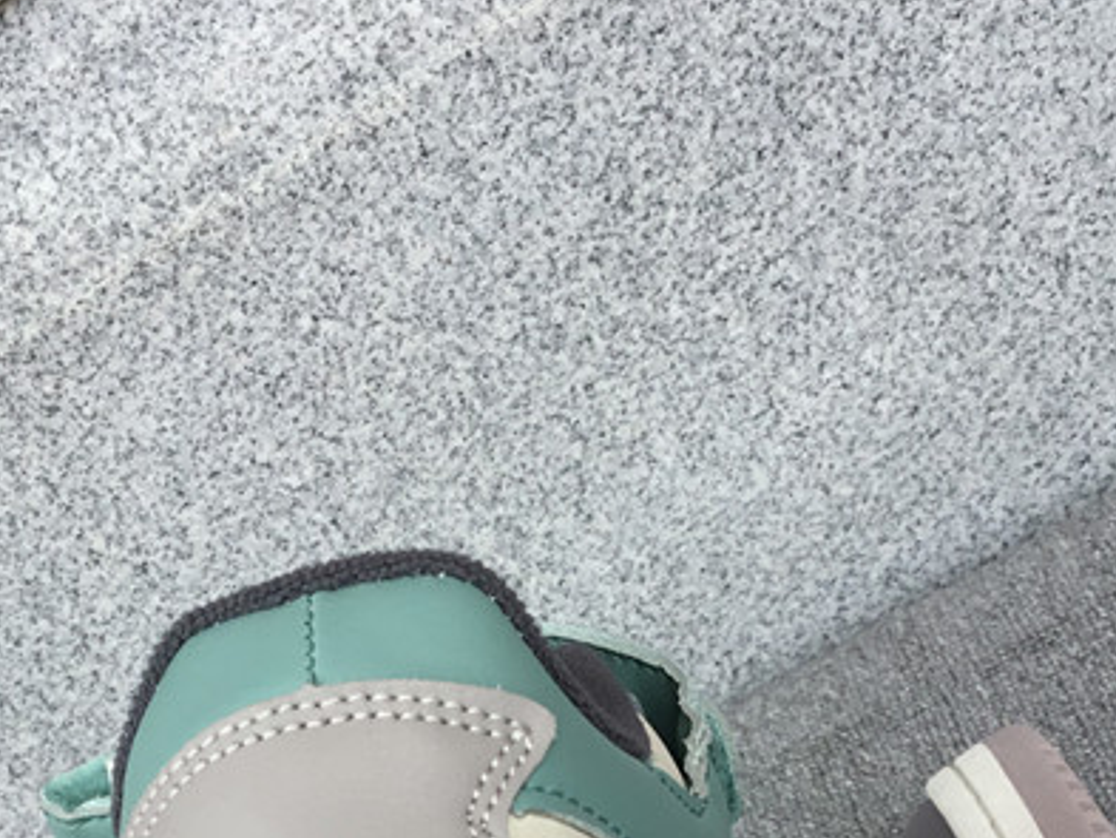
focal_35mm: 71
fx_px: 2290
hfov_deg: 27.4
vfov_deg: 20.1
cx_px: 571
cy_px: 845
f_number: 2.4
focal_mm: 3.3
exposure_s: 1/471
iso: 25
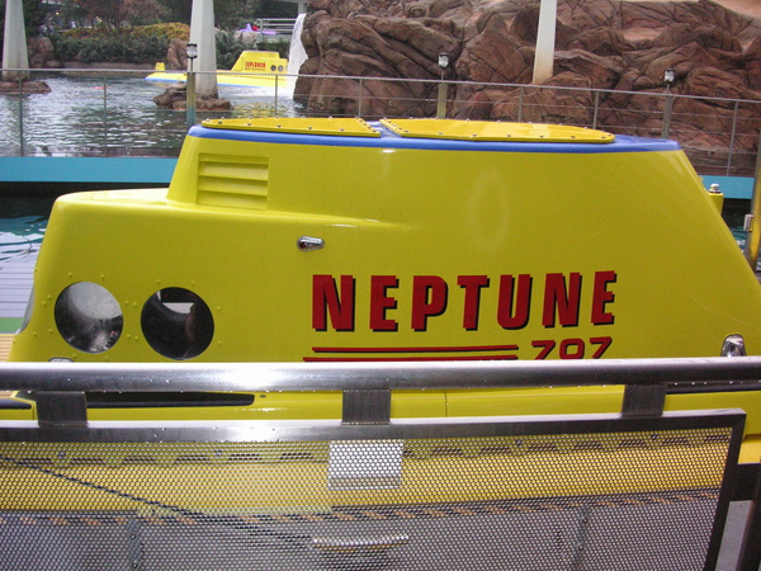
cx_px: 380
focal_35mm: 37
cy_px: 286
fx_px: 813
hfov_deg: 50.1
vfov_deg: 38.7
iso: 160
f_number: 2.8
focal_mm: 6.1
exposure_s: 1/45
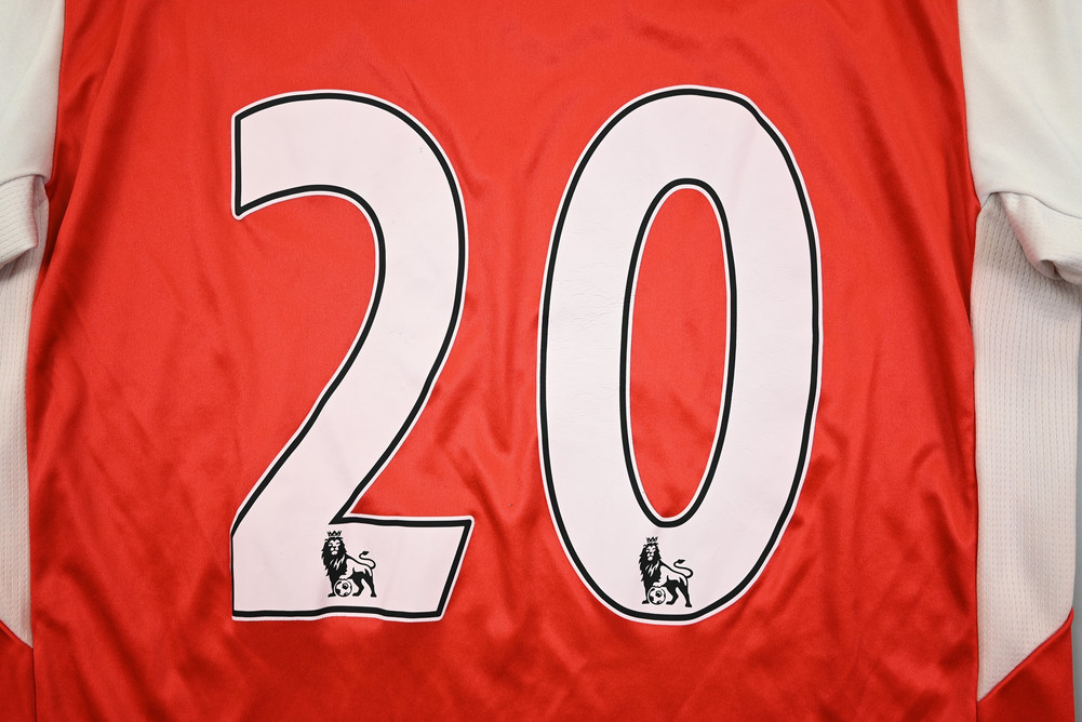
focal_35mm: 27
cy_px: 361
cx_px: 541
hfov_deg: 67.4
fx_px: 812
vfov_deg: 48.0
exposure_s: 1/125
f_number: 4.5
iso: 200
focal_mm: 27
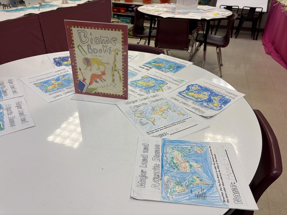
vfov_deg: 53.1
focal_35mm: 26
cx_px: 144
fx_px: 216
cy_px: 108
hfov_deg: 67.3
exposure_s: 1/120
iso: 40
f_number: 1.6
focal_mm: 5.96
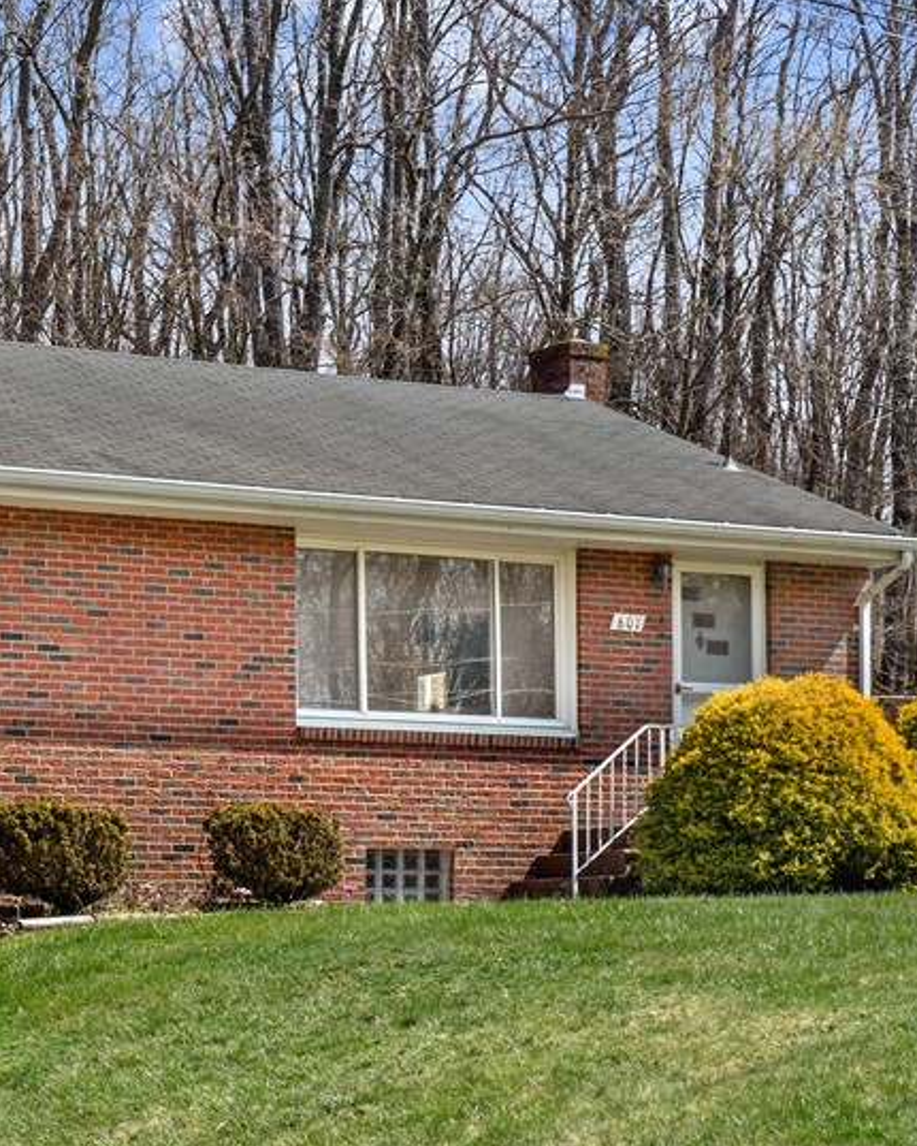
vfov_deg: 20.5
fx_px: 3153
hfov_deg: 16.3
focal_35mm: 93
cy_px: 730
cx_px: 28
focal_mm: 49
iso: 125
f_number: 8
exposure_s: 1/250
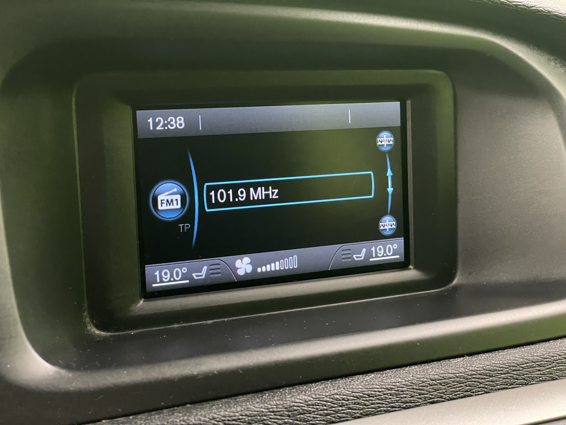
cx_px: 283
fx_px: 850
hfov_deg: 36.8
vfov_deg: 28.0
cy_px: 212
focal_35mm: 52
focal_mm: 6
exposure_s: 1/33
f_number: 2
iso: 640
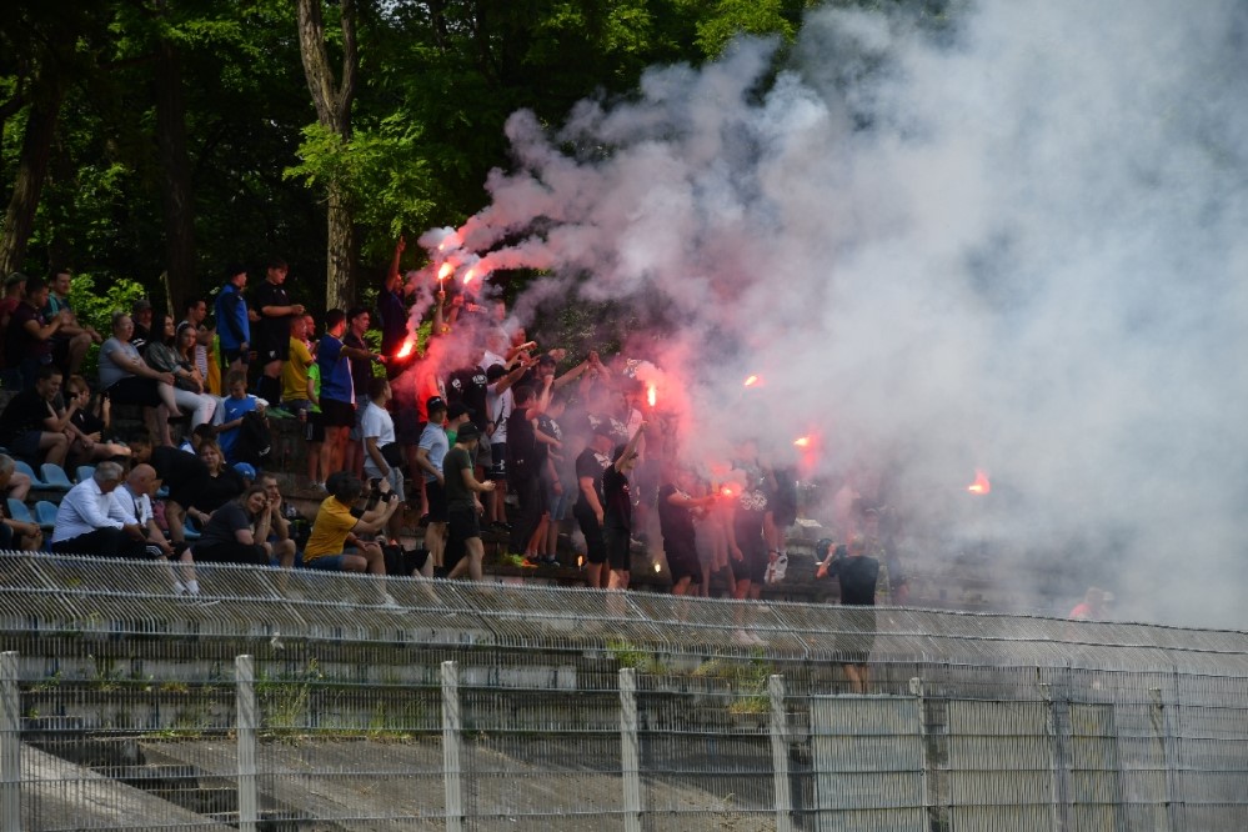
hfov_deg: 9.8
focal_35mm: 210
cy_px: 416
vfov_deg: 6.5
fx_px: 7279
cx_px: 624
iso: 100
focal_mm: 140
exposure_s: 1/400
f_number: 7.1
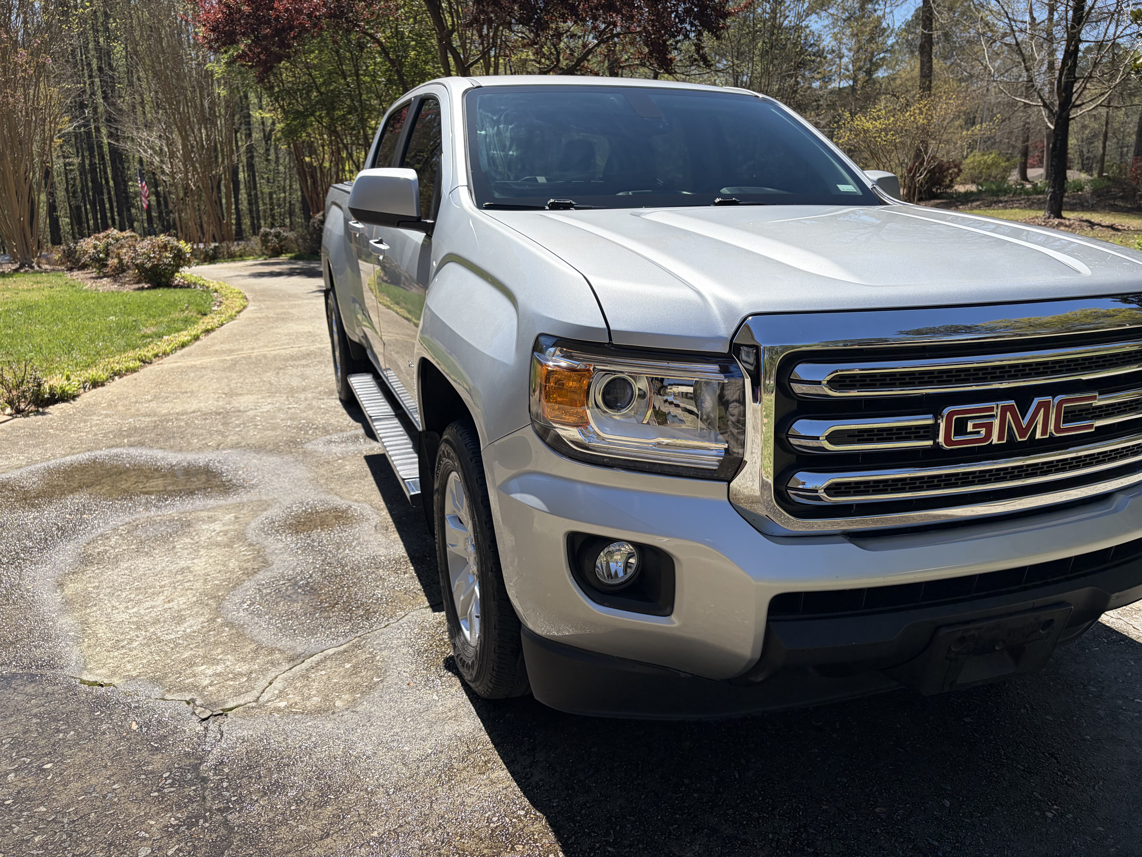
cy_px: 428
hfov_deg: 67.3
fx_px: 858
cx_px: 571
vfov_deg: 53.1
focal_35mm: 26
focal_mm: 5.96
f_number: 1.6
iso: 64
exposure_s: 1/4065
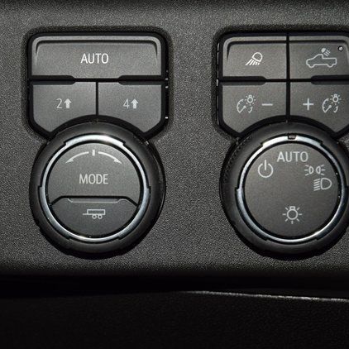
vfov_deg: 14.5
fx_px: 1369
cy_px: 176
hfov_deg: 14.5
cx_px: 112
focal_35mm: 120
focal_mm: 62
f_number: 8
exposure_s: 1/125
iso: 100
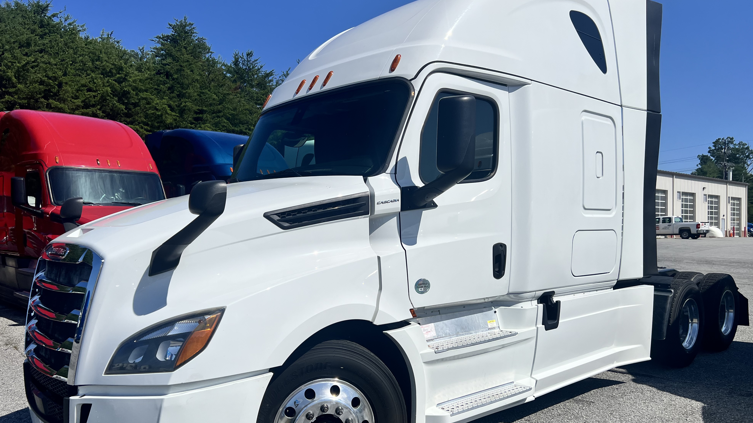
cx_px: 372
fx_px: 579
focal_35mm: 29
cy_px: 248
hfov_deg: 66.1
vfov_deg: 40.0
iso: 50
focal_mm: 5.7
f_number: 1.5
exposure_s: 1/11364
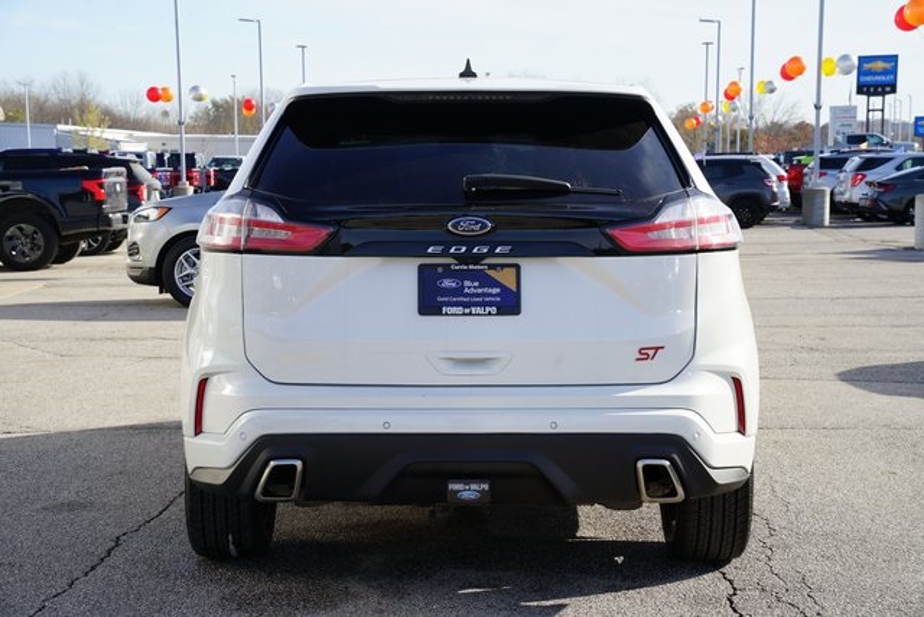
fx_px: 1720
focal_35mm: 67
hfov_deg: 30.1
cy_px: 308
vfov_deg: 20.3
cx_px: 462
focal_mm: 67
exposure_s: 1/100
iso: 100
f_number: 11
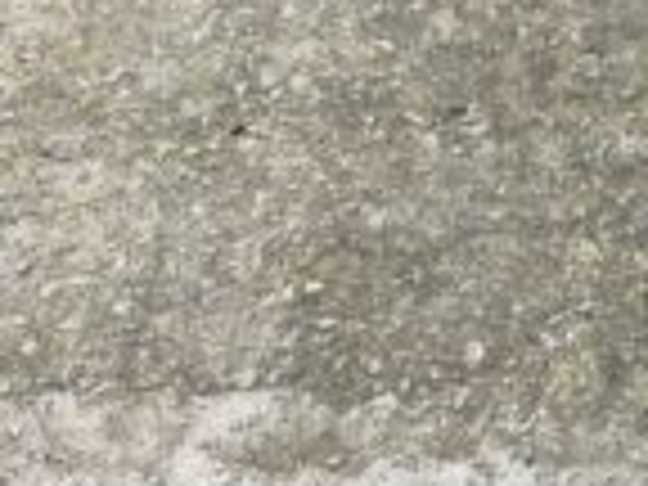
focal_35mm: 128
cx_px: 1512
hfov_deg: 12.4
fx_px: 2396
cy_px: -261
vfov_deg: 11.1
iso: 25
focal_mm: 5.4
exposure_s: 1/258
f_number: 1.8
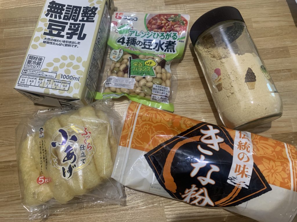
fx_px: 223
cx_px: 148
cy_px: 111
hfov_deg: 67.3
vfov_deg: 53.1
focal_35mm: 26
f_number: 1.8
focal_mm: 4.25
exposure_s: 1/60
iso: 160
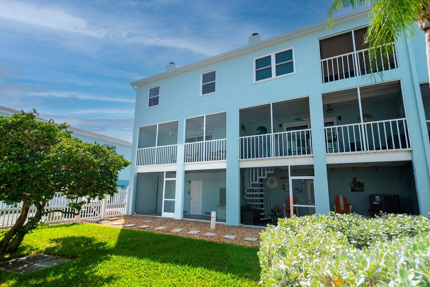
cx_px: 206
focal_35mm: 17
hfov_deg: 93.2
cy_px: 152
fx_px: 203
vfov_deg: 70.4
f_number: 8
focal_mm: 10
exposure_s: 1/640
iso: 100
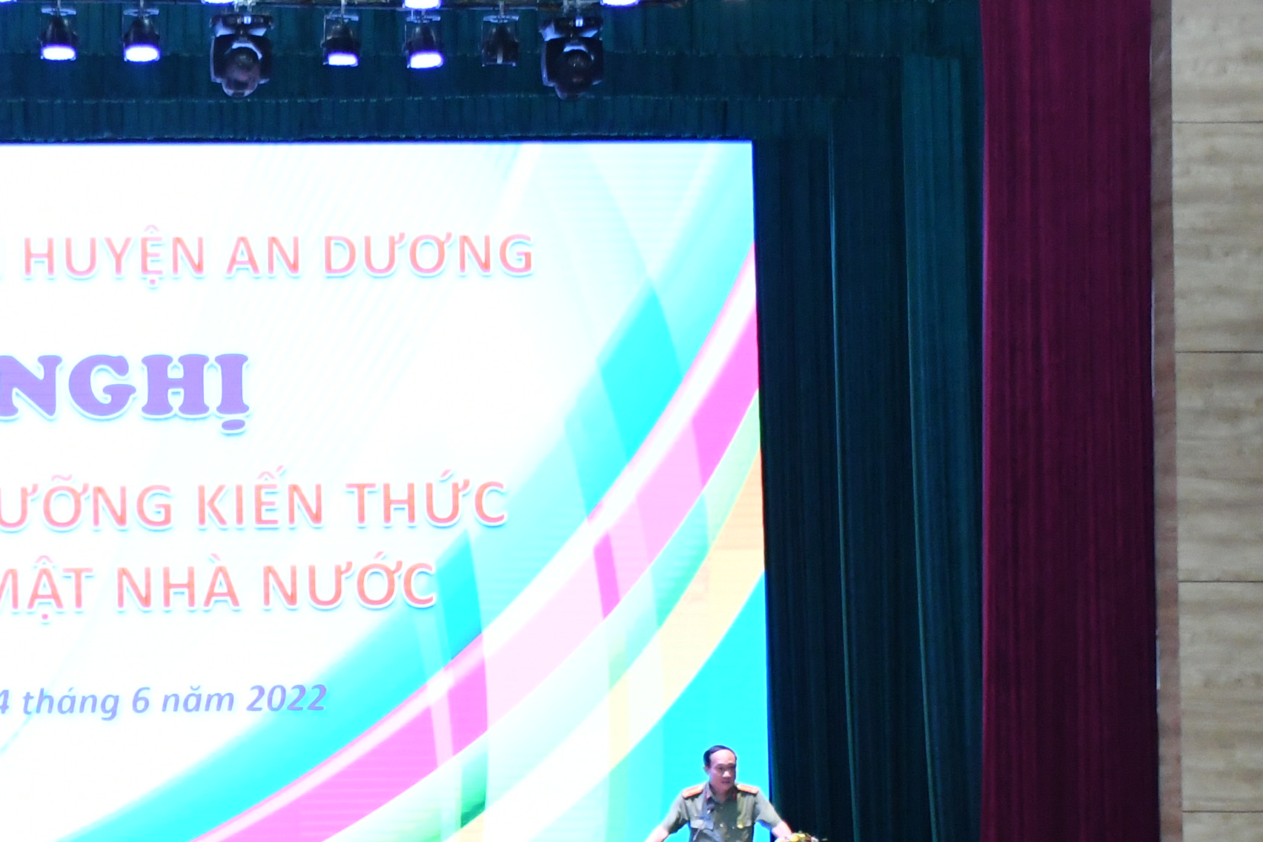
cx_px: -70
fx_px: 3481
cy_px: 763
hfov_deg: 19.8
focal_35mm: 99
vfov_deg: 13.7
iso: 3200
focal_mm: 27
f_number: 4
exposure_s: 1/200
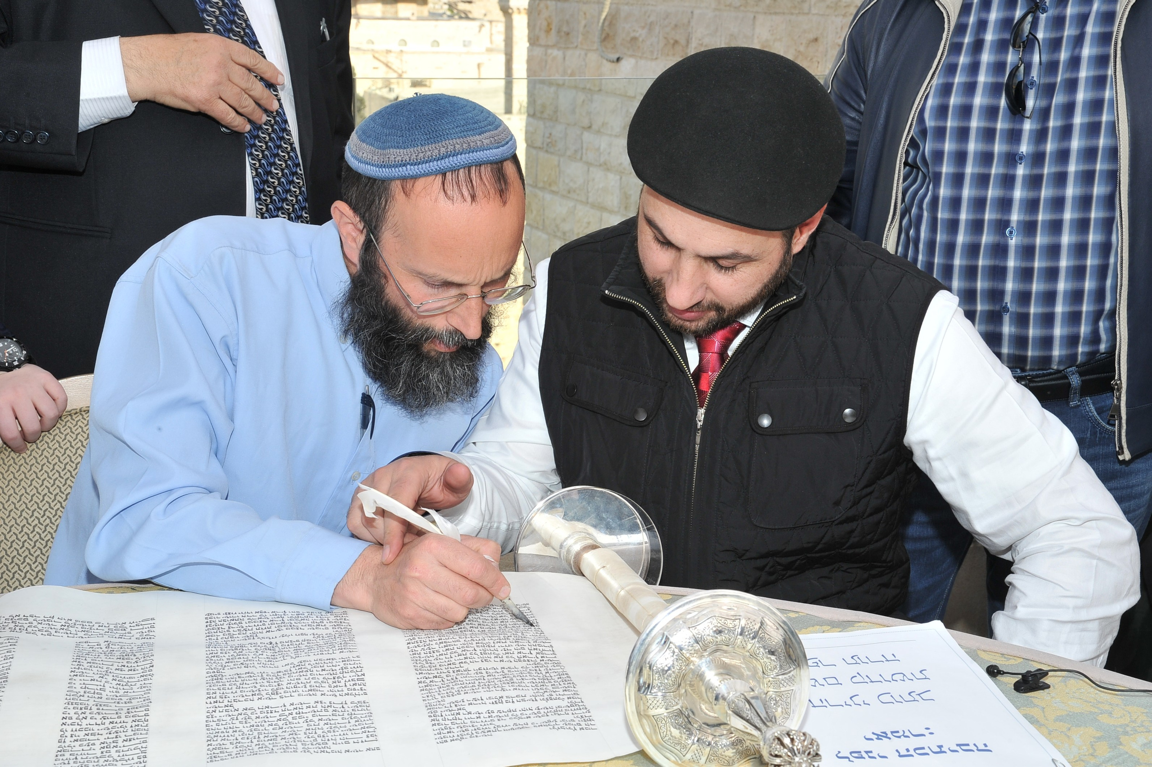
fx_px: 1663
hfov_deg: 38.2
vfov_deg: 26.0
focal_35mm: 52
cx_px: 576
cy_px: 384
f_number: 14
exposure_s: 1/250
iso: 500
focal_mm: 52
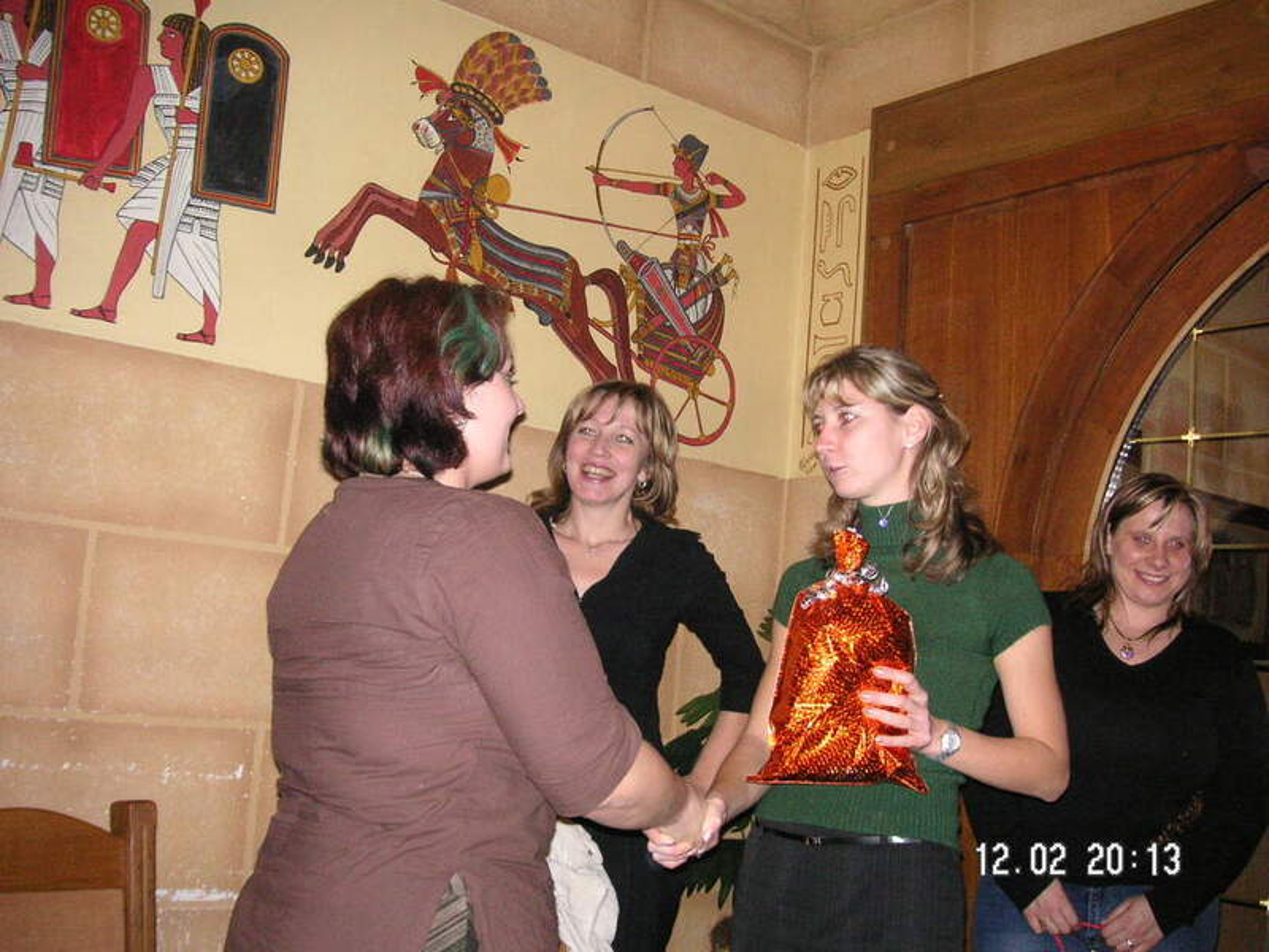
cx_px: 634
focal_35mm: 37
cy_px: 476
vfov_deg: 38.7
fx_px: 1356
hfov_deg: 50.1
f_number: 2.8
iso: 160
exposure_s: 1/45
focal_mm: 6.1
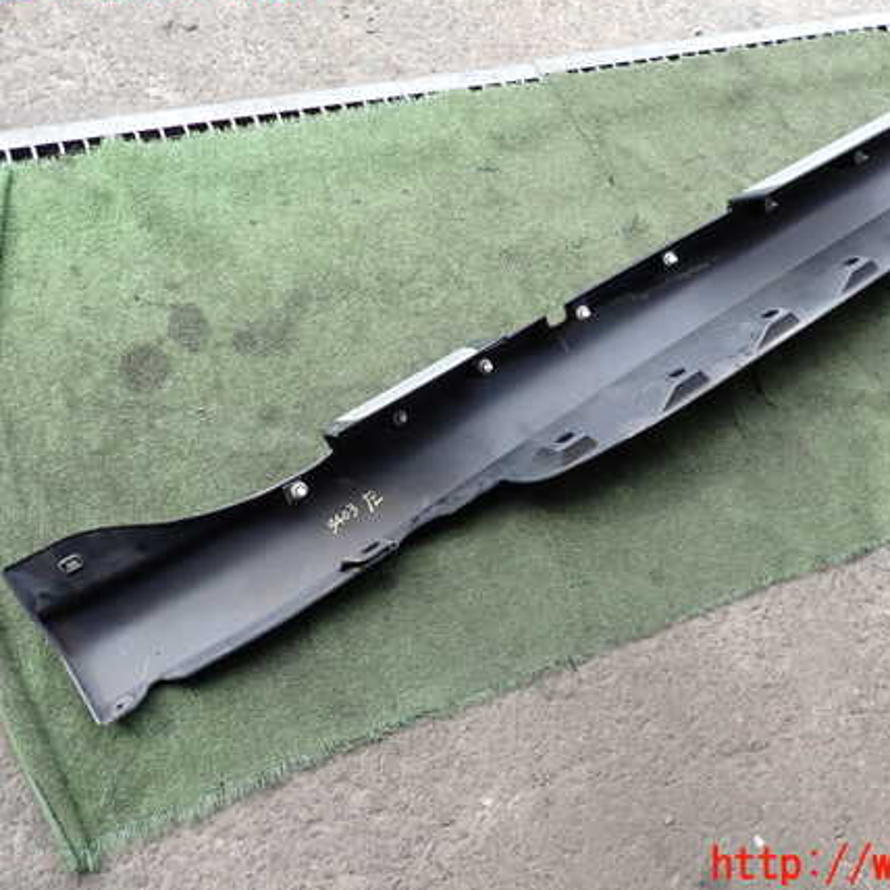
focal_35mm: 31
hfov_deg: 52.0
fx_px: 902
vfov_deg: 52.5
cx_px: 557
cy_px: 424
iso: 100
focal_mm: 4.5
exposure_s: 1/160
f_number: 2.8
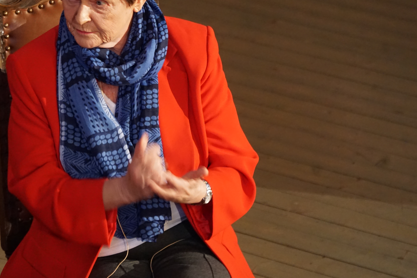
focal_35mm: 477
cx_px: 115
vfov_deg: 2.9
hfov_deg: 4.3
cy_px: 89
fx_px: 5525
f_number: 6.3
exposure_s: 1/15
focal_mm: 210
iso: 3200
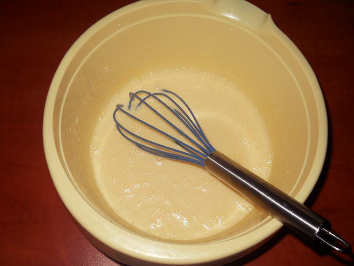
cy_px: 133
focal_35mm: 41
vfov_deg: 35.1
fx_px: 419
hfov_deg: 45.8
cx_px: 177
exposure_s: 1/30
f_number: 5.5
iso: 80
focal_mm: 6.72
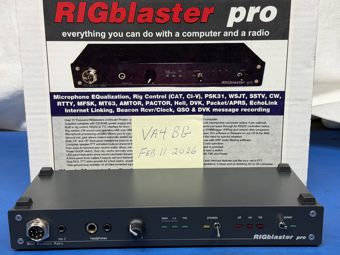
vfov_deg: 30.3
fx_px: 471
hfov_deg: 39.7
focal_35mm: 48
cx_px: 170
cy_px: 128
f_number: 1.78
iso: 100
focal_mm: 6.76
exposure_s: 1/60
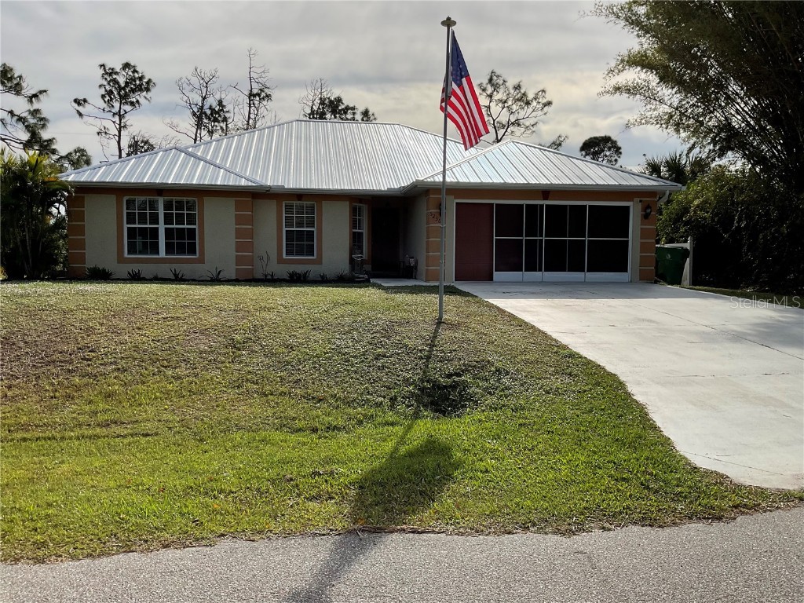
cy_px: 302
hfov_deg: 61.7
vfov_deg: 48.2
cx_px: 402
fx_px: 674
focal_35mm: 29
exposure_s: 1/4785
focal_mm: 3
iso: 20
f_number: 1.8
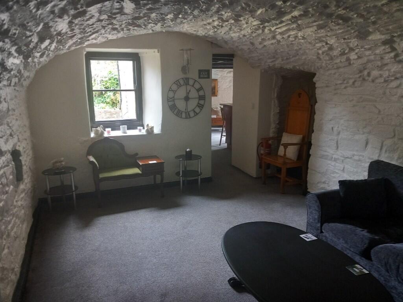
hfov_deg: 65.3
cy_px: 151
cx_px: 202
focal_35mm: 27
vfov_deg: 51.4
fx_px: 314
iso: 250
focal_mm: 4
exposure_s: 1/33
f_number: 1.8
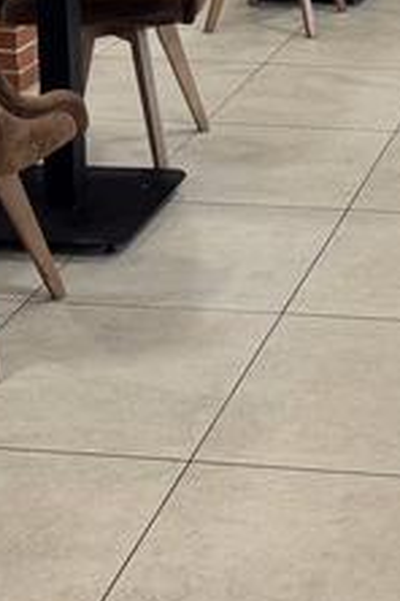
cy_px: -108
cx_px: 570
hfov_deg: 14.3
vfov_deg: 21.1
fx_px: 1500
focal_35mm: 90
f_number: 1.78
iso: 160
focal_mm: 6.76
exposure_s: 1/100
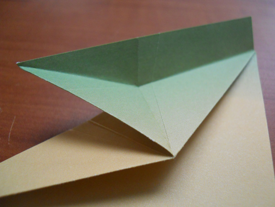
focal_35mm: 28
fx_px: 222
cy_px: 104
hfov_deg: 63.4
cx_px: 138
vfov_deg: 49.7
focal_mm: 5
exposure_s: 1/250
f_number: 2.7
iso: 400
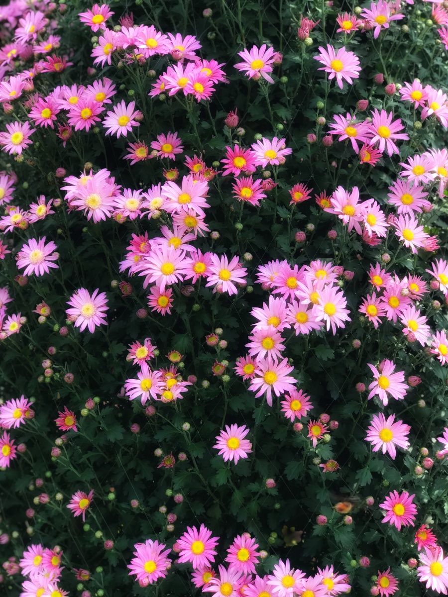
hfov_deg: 25.7
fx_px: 984
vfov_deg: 33.8
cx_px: 224
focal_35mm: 57
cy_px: 298
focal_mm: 6.6
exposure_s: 1/175
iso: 20
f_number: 2.8
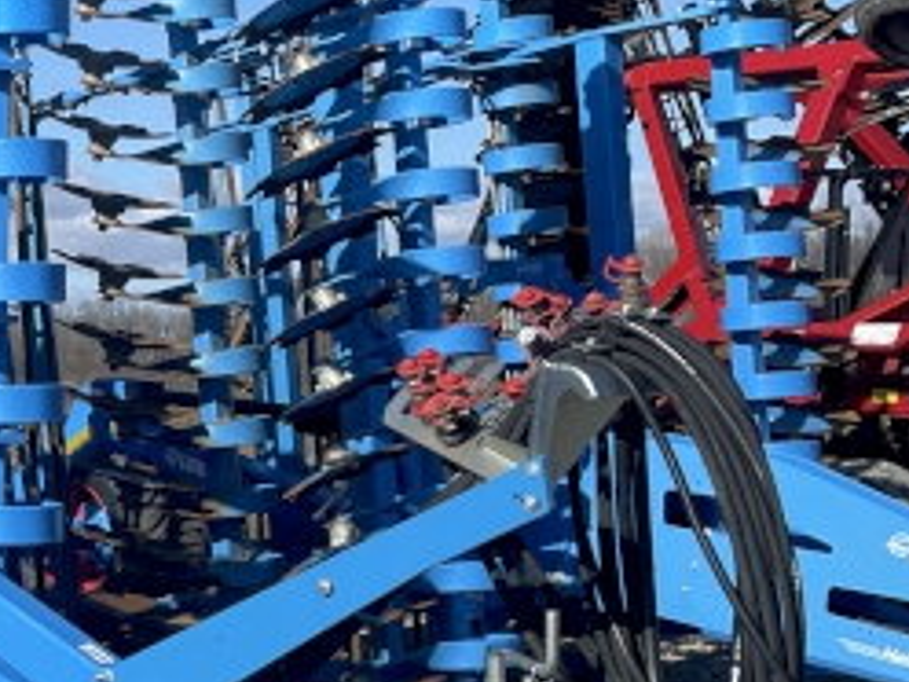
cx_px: -345
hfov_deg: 20.7
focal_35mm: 84
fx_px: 2206
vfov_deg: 17.4
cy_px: 528
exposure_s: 1/3125
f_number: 1.6
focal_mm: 4.2
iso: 32
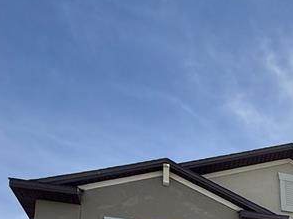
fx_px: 414
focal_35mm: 49
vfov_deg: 22.4
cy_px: 356
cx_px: 327
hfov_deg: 33.6
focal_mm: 2.22
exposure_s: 1/1613
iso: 64
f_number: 2.2
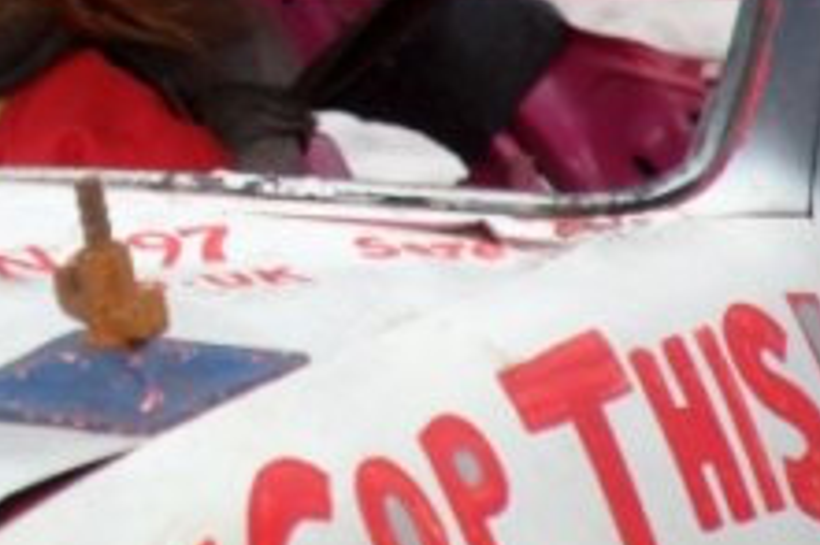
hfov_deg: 2.7
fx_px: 17331
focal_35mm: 761
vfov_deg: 1.8
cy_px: -211
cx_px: -163
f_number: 6
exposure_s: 1/400
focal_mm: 175
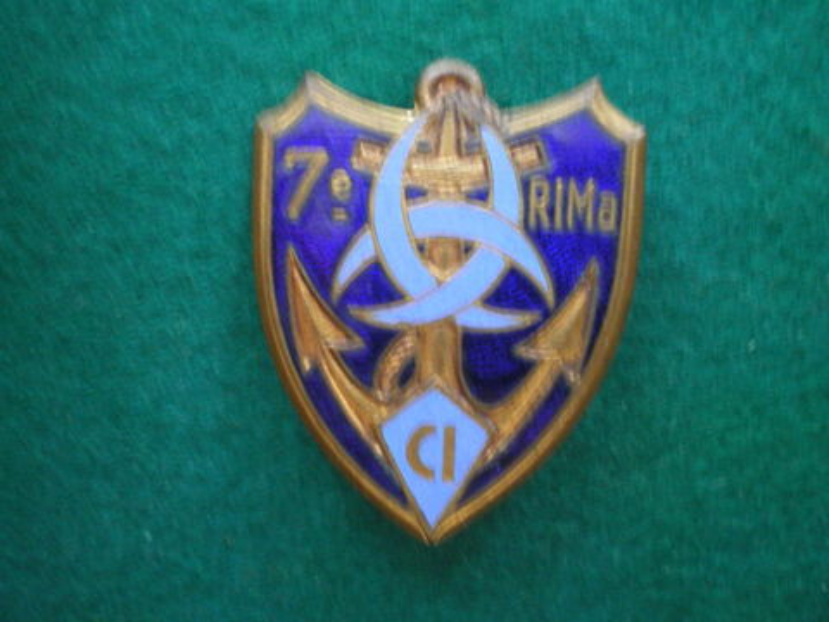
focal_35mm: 38
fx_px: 910
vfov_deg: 37.7
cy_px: 311
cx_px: 414
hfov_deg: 49.0
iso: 400
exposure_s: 1/10
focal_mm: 6.3
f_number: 3.1
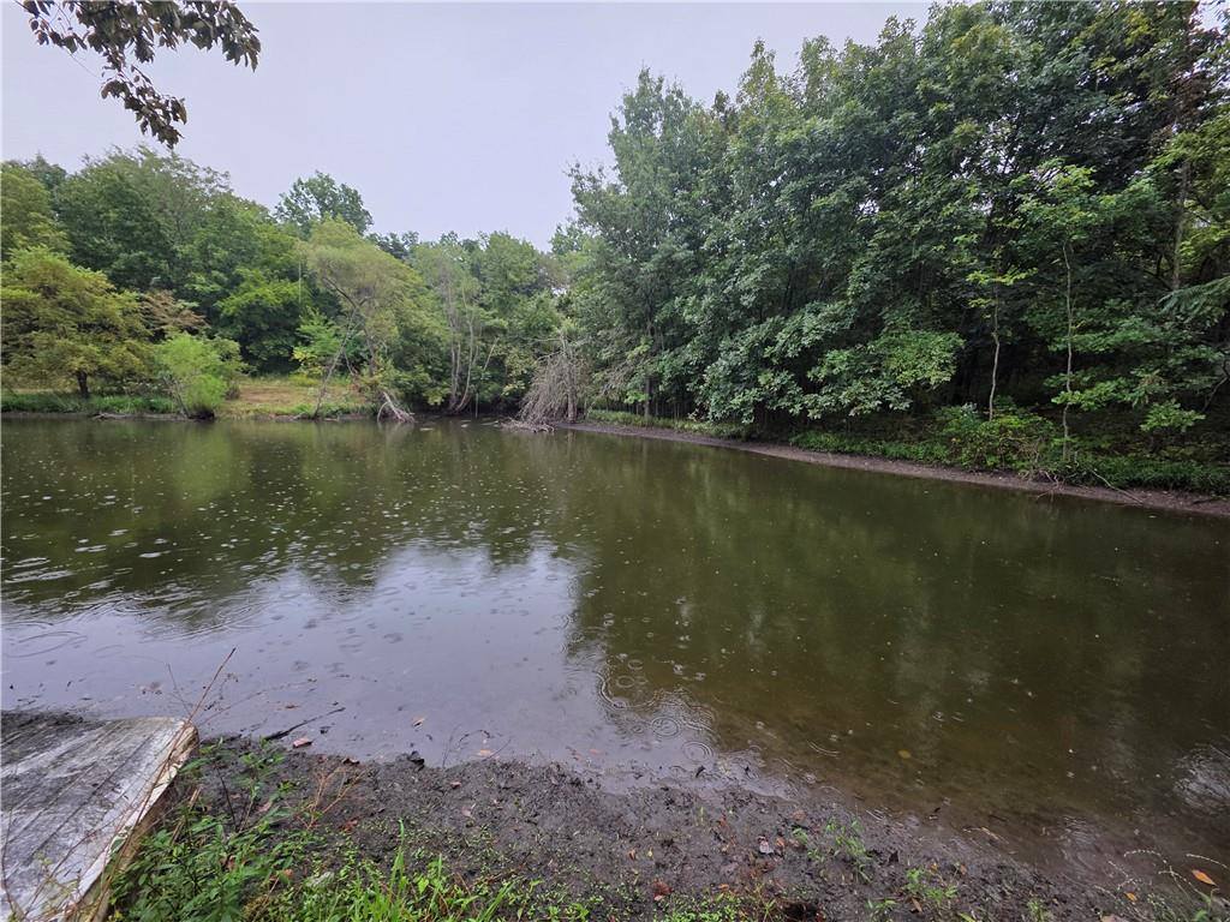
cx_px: 615
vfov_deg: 89.9
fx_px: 462
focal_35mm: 13
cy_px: 461
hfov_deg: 106.2
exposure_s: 1/220
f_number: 1.9
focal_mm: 2.2
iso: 40
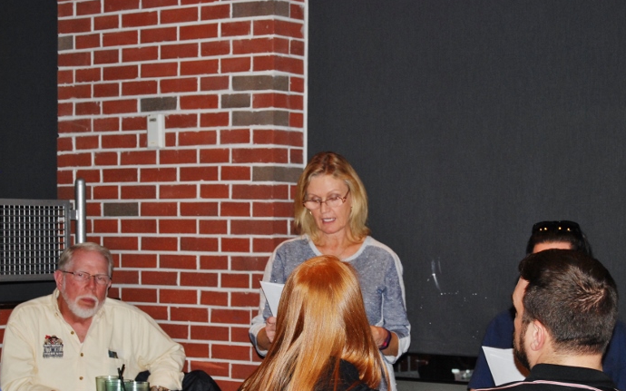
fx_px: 1665
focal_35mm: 98
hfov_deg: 21.3
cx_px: 323
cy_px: 242
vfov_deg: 13.4
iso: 640
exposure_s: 1/60
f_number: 5.6
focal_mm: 55
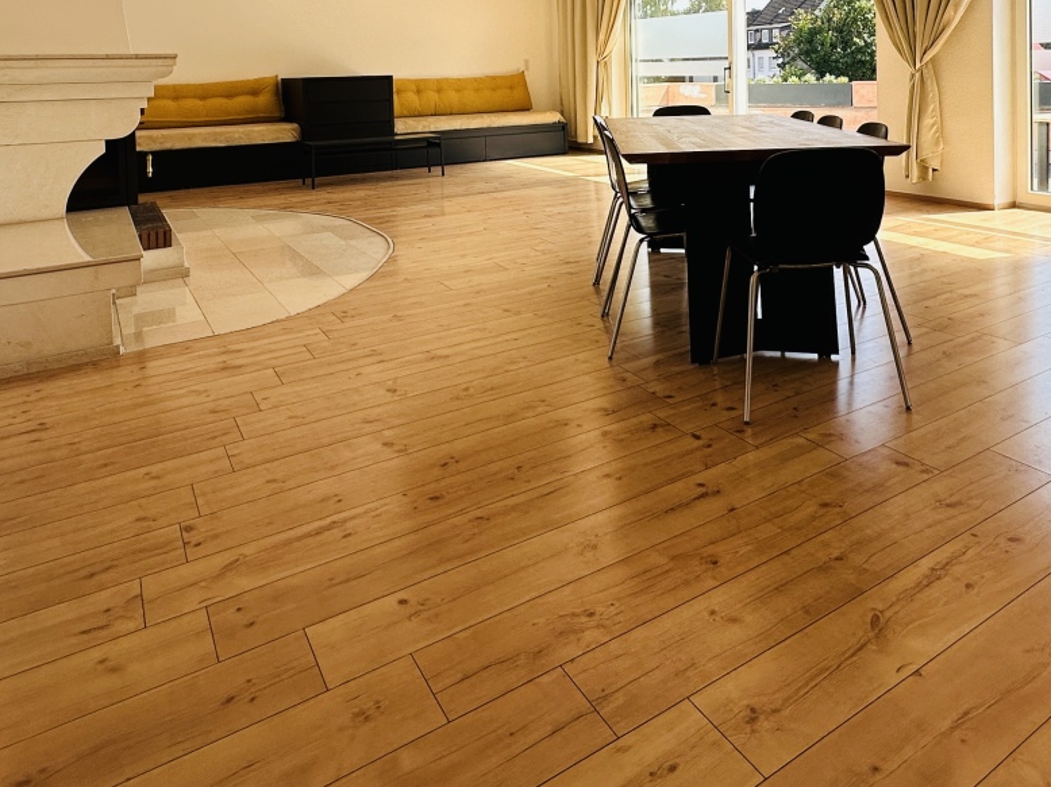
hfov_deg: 64.1
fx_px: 820
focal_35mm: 27
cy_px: 88
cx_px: 678
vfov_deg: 46.6
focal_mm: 2.22
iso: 40
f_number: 2.2
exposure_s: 1/493
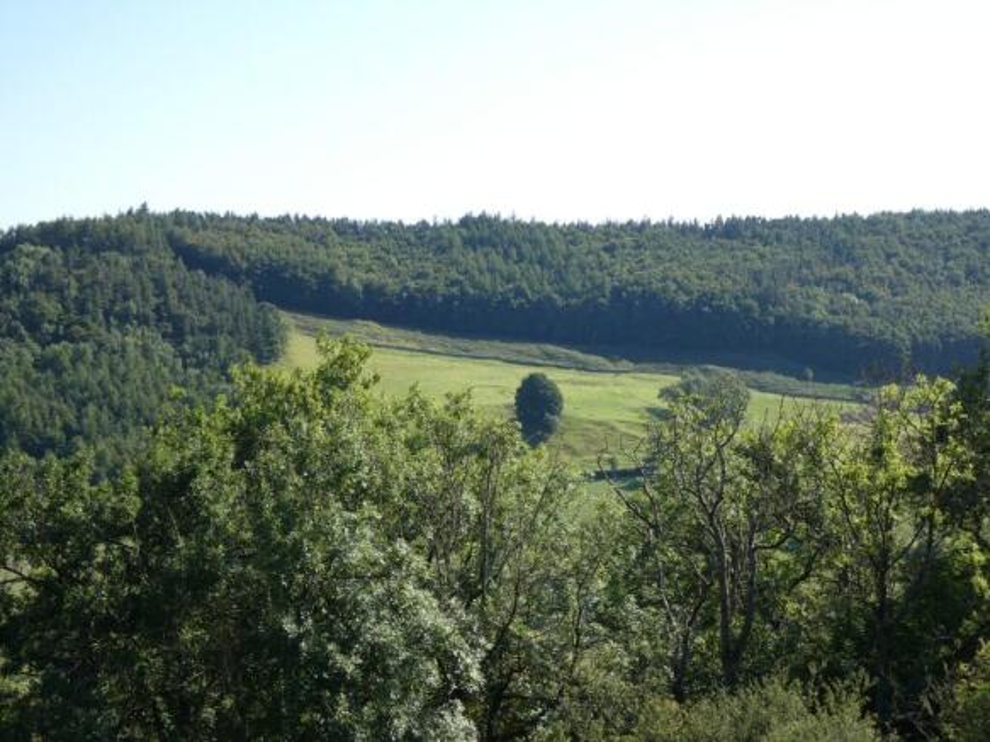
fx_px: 2002
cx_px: 495
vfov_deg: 21.0
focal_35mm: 70
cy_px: 371
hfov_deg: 27.8
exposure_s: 1/320
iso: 80
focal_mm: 12.5
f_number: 4.3
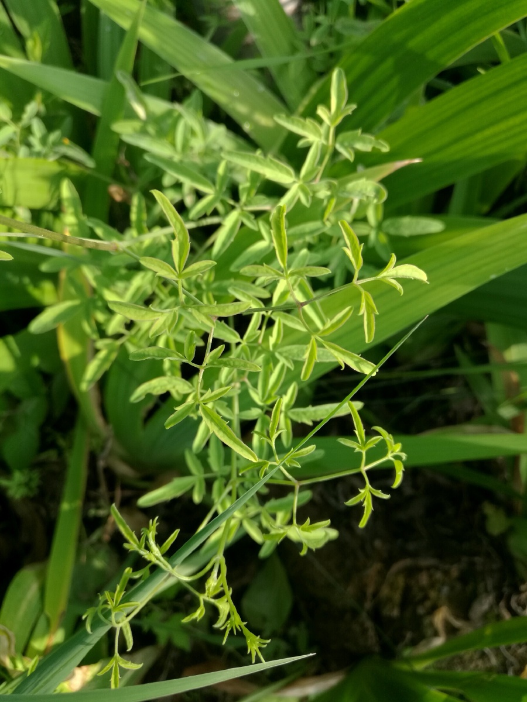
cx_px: 264
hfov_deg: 51.4
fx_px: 548
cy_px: 351
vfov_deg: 65.3
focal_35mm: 27
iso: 50
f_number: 2
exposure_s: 1/167
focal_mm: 4.04
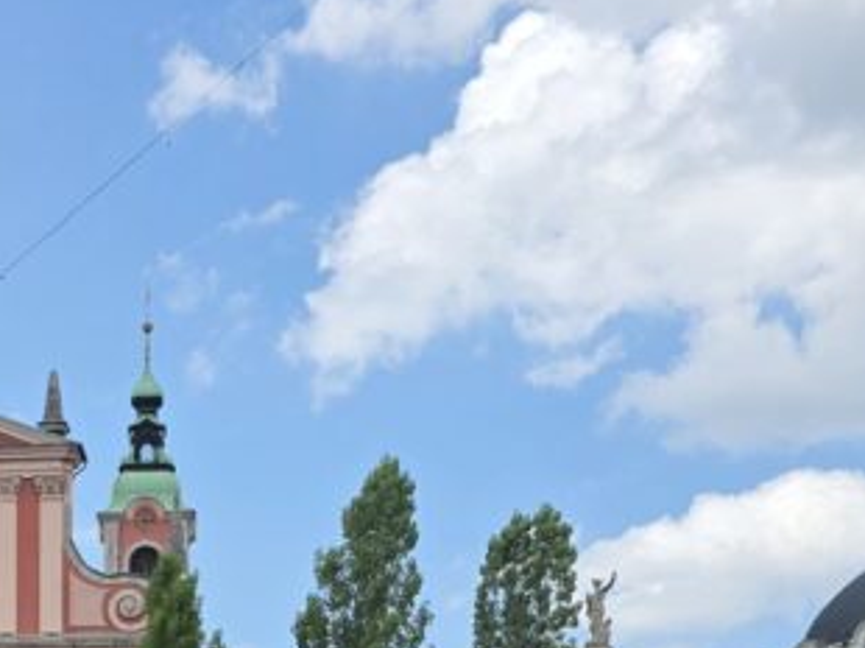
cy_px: 866
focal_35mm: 76
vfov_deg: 18.0
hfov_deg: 24.9
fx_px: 1898
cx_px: 86
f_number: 1.7
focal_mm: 6.3
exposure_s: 1/4889
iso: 80
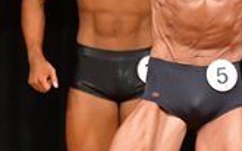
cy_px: 89
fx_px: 8050
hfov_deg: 1.7
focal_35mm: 1221
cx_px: 196
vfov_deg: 1.1
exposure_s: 1/400
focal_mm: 170
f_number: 5.6
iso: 6400
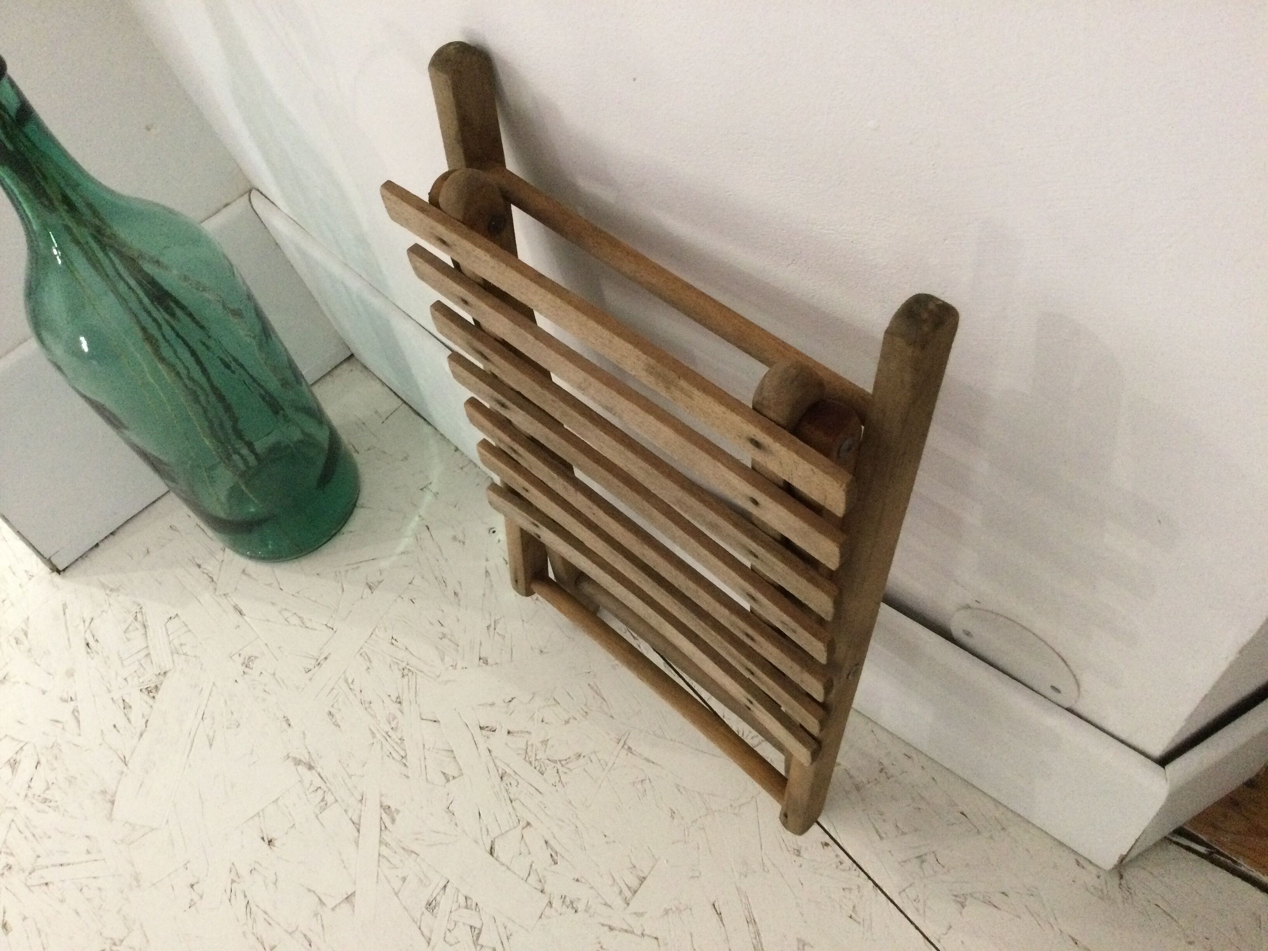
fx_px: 1136
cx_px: 634
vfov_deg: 45.4
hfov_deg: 58.4
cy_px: 476
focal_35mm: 31
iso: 200
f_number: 2.4
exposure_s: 1/17
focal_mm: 3.3
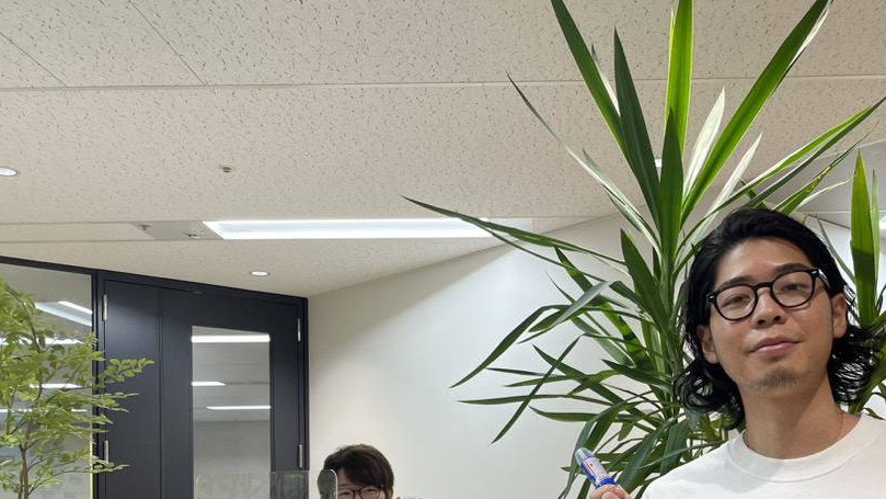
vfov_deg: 27.0
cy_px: 477
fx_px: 987
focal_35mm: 42
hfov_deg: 48.0
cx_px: 548
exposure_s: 1/100
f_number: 1.6
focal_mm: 4.2
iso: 50
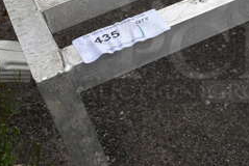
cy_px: 48
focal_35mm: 69
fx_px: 478
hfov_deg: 28.7
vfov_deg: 19.7
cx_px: 190
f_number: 4.5
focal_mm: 18
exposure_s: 1/250
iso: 400
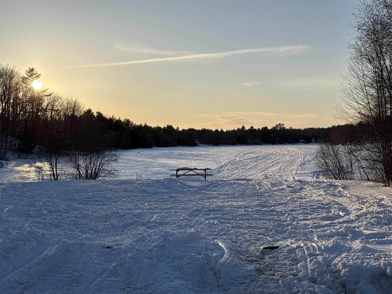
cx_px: 196
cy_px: 147
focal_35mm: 52
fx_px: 589
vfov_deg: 28.0
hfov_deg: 36.8
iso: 25
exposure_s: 1/4630
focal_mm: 5.96
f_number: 1.6
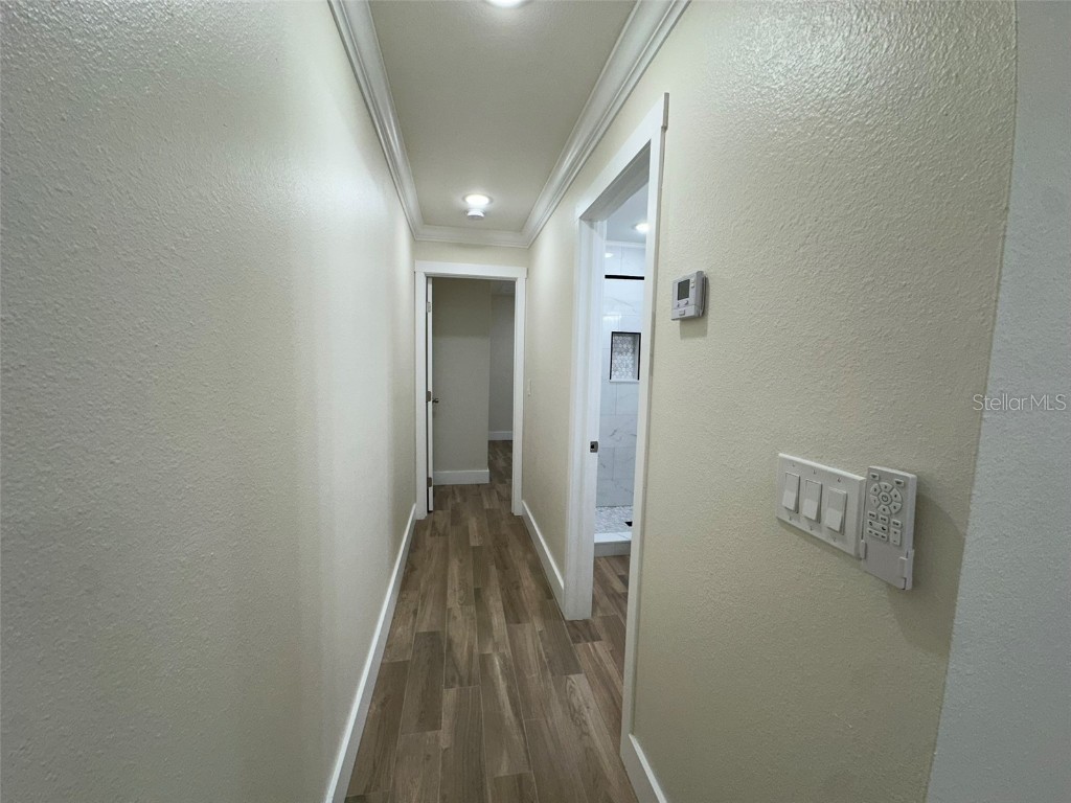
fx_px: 433
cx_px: 536
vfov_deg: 85.7
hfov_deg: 102.1
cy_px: 402
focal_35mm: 14
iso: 80
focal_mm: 2.22
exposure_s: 1/120
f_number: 2.2
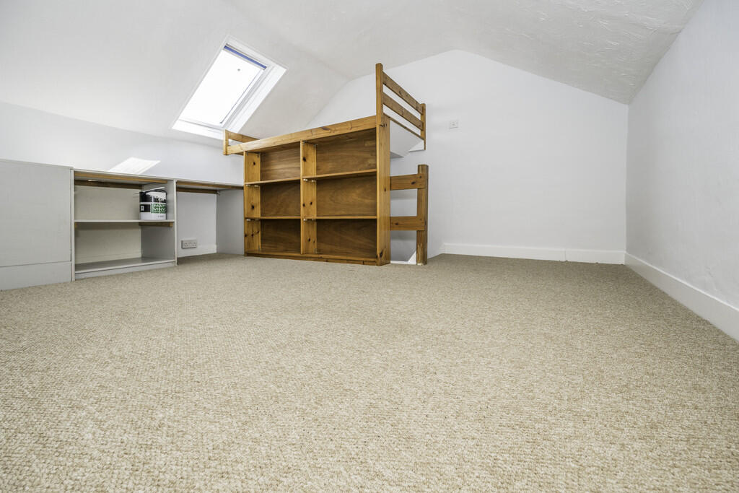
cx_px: 370
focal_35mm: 14
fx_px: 287
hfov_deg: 104.2
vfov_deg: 81.2
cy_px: 246
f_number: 6.3
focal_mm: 14
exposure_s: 1/125
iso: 320
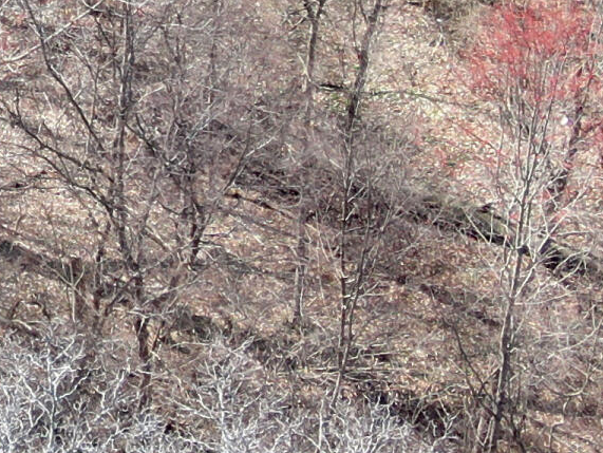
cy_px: -267
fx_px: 3294
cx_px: -510
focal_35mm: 189
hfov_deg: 9.9
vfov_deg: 7.7
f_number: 3.3
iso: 100
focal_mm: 6.21
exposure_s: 1/160
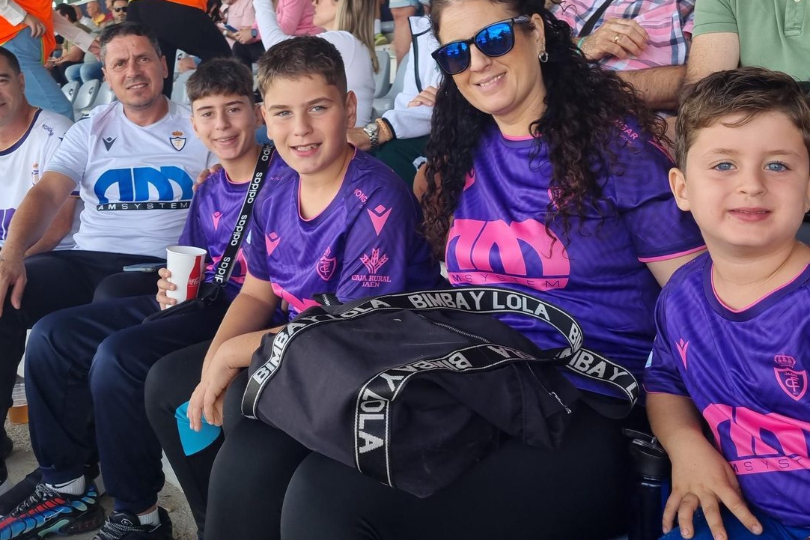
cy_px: 183
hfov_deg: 48.4
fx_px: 900
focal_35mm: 40
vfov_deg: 33.1
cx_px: 379
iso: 50
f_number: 1.8
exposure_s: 1/364
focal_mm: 5.4
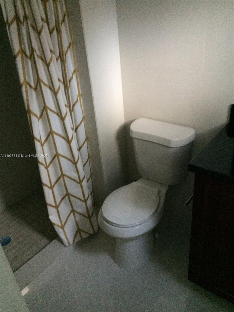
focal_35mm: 29
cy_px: 156
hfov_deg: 48.2
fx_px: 261
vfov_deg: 61.7
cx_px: 117
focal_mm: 4.15
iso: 500
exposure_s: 1/15
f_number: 2.2
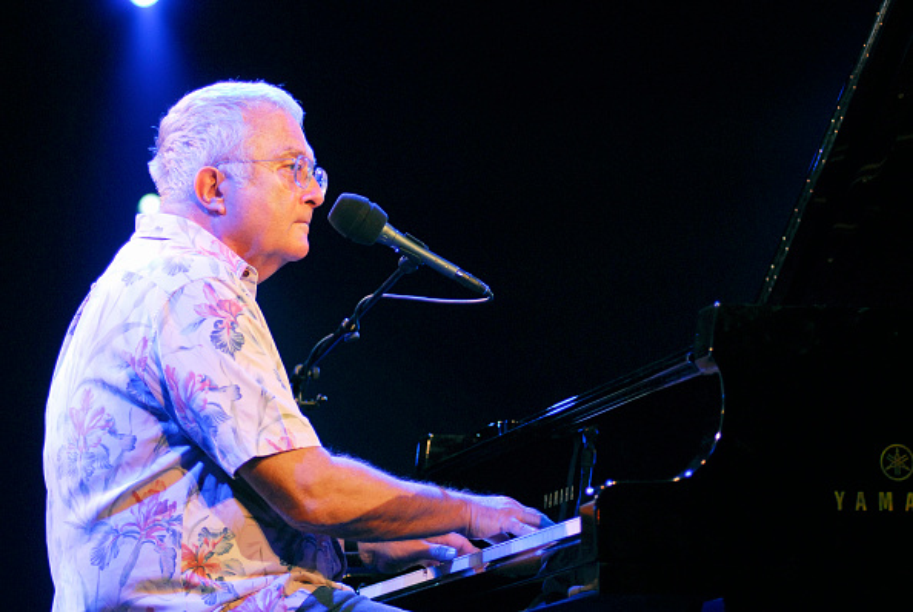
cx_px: 456
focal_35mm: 138
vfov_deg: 10.0
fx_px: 3505
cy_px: 306
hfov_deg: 14.8
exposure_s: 1/250
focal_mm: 92
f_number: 3.5
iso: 640
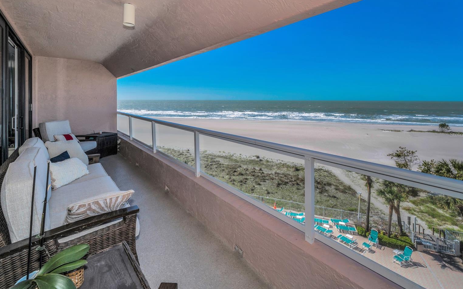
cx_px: 233
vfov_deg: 74.7
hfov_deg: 101.5
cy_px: 135
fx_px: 189
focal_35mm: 15
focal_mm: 14
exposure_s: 1/200
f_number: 22
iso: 400
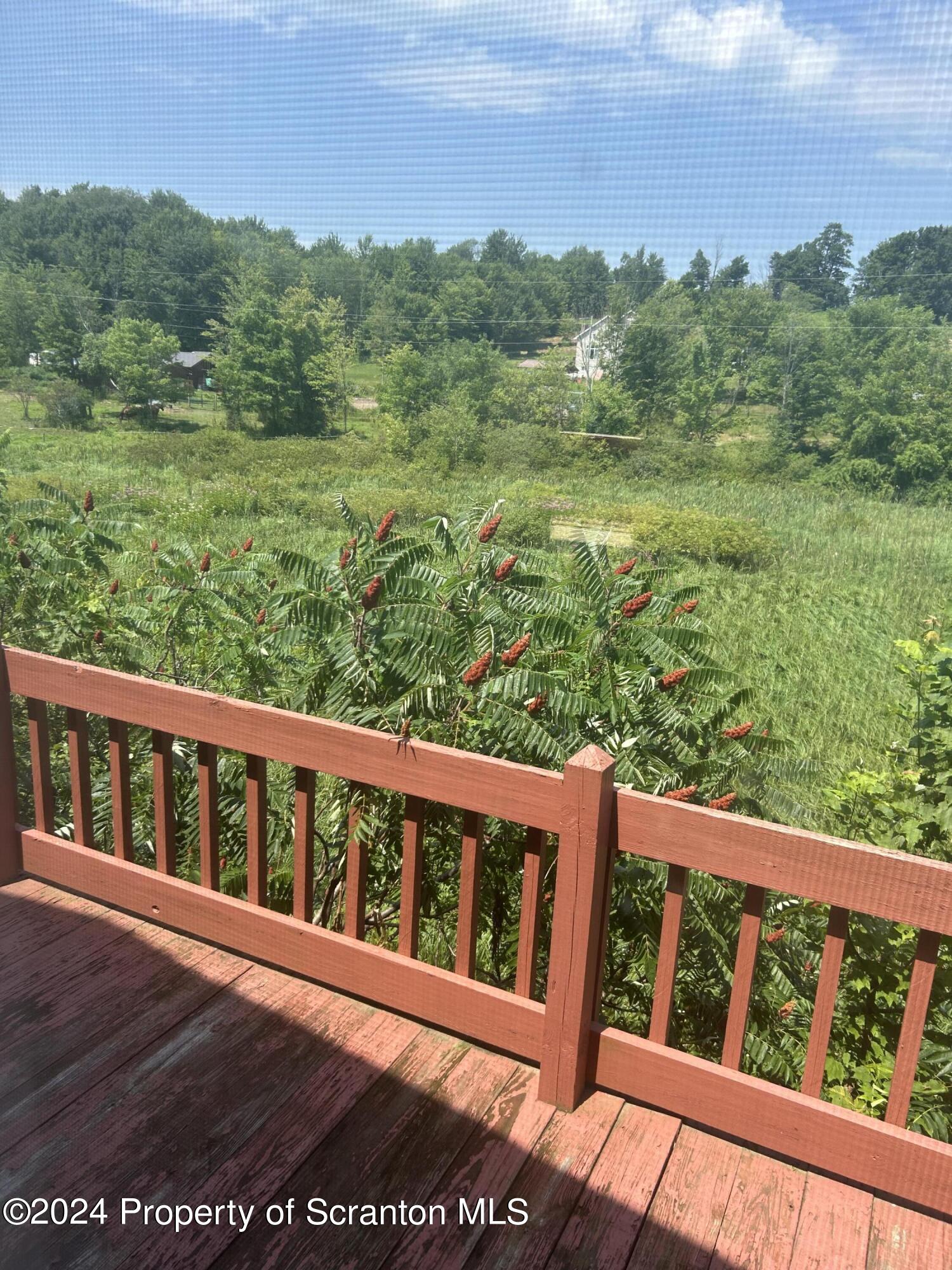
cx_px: 476
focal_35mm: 26
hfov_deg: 53.1
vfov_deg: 67.3
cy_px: 635
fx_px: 953
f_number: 1.5
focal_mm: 5.7
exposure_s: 1/1431
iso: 50
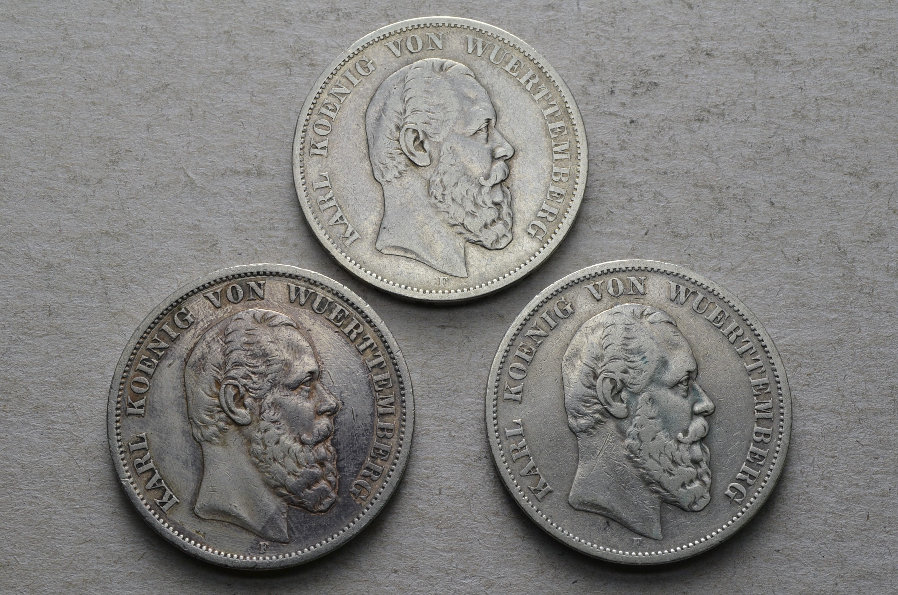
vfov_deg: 22.5
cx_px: 449
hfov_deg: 33.5
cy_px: 298
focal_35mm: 60
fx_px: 1494
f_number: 14
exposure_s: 1/250
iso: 400
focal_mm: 40
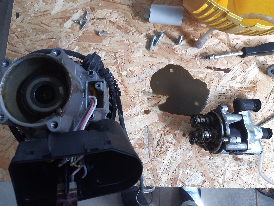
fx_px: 206
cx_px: 137
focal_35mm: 26
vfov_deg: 53.1
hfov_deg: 67.3
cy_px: 103
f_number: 1.7
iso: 50
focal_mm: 3.92
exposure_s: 1/50
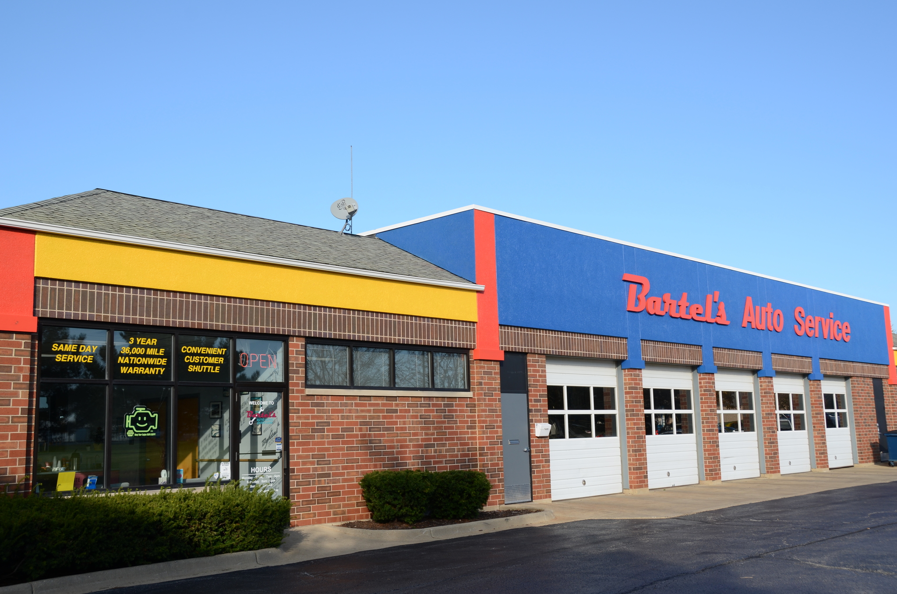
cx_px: 448
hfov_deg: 53.2
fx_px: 895
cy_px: 297
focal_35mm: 36
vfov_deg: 36.7
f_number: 7.1
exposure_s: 1/200
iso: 100
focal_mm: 24
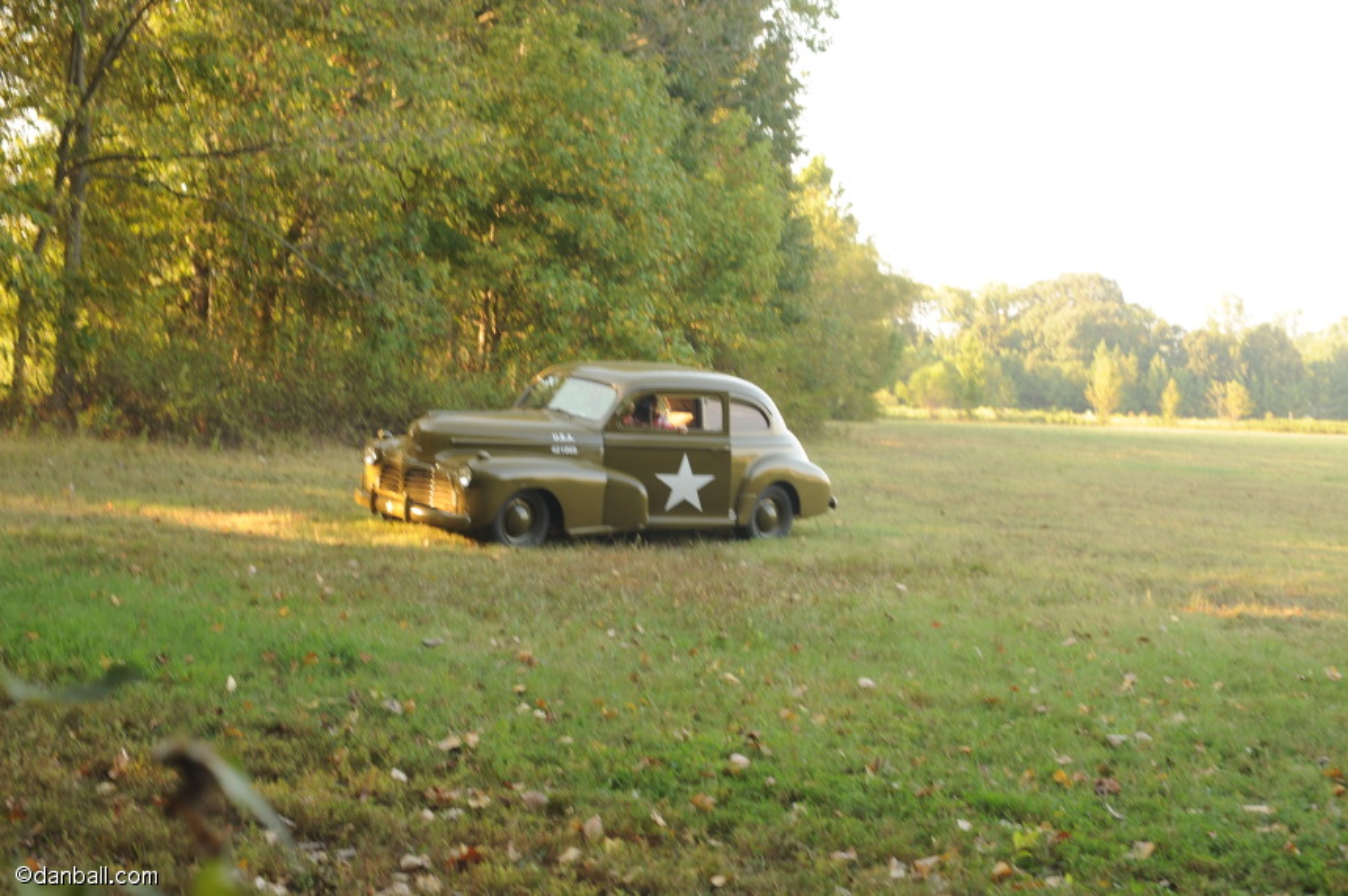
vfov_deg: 27.0
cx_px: 674
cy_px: 448
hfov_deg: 39.6
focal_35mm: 50
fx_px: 1871
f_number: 5
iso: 200
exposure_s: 1/100
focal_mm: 50
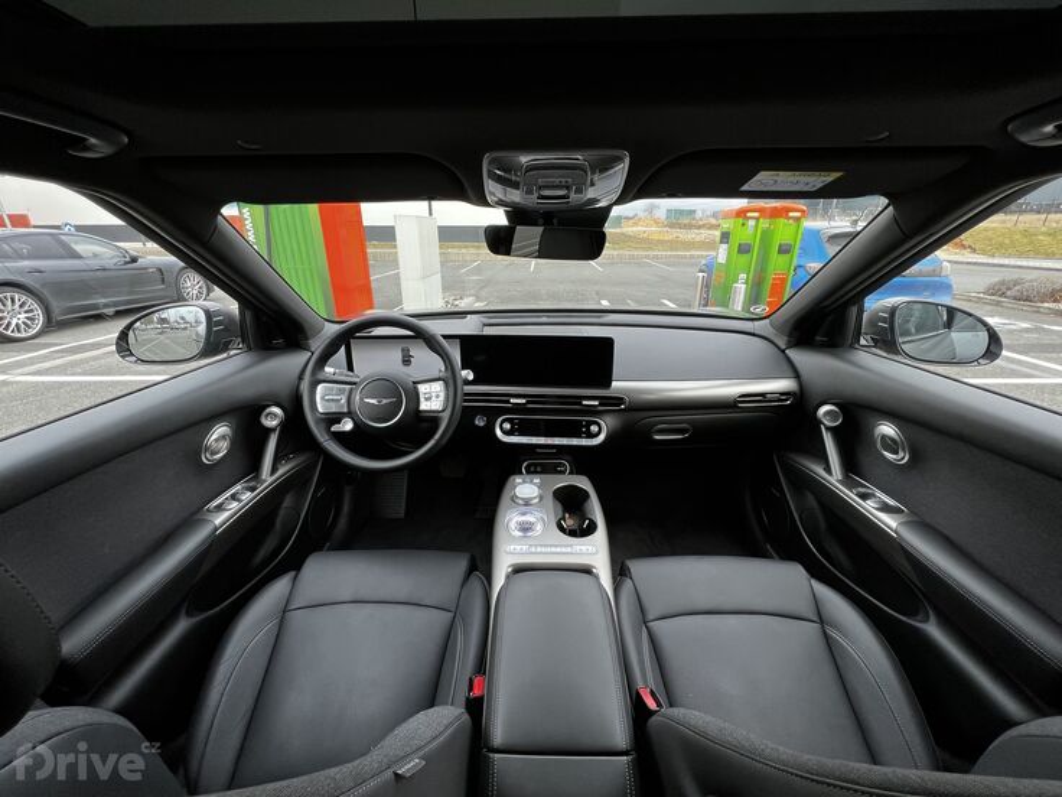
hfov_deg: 106.2
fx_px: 399
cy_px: 398
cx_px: 531
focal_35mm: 13
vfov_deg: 89.9
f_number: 1.8
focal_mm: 1.57
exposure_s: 1/99
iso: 64
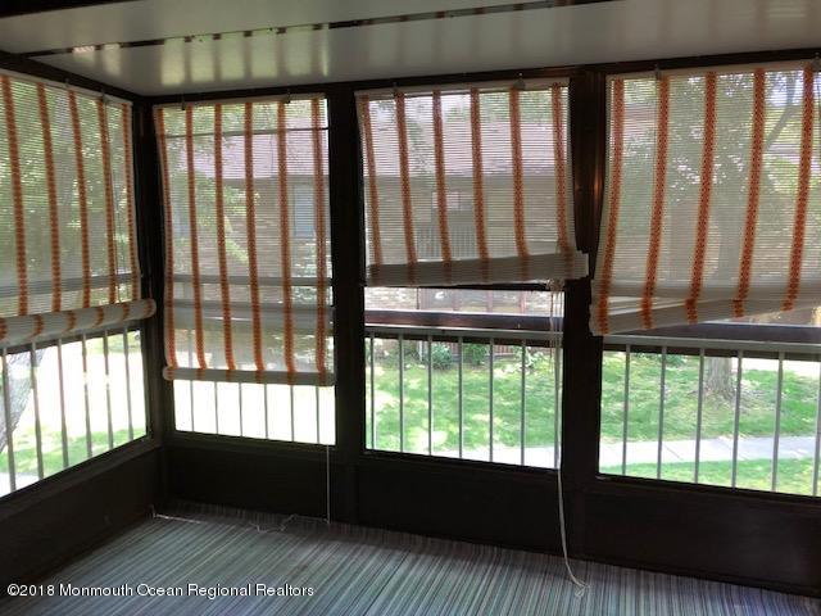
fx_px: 664
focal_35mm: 28
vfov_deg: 49.7
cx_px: 410
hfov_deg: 63.4
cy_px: 308
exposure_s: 1/30
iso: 32
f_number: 1.8
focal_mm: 3.99
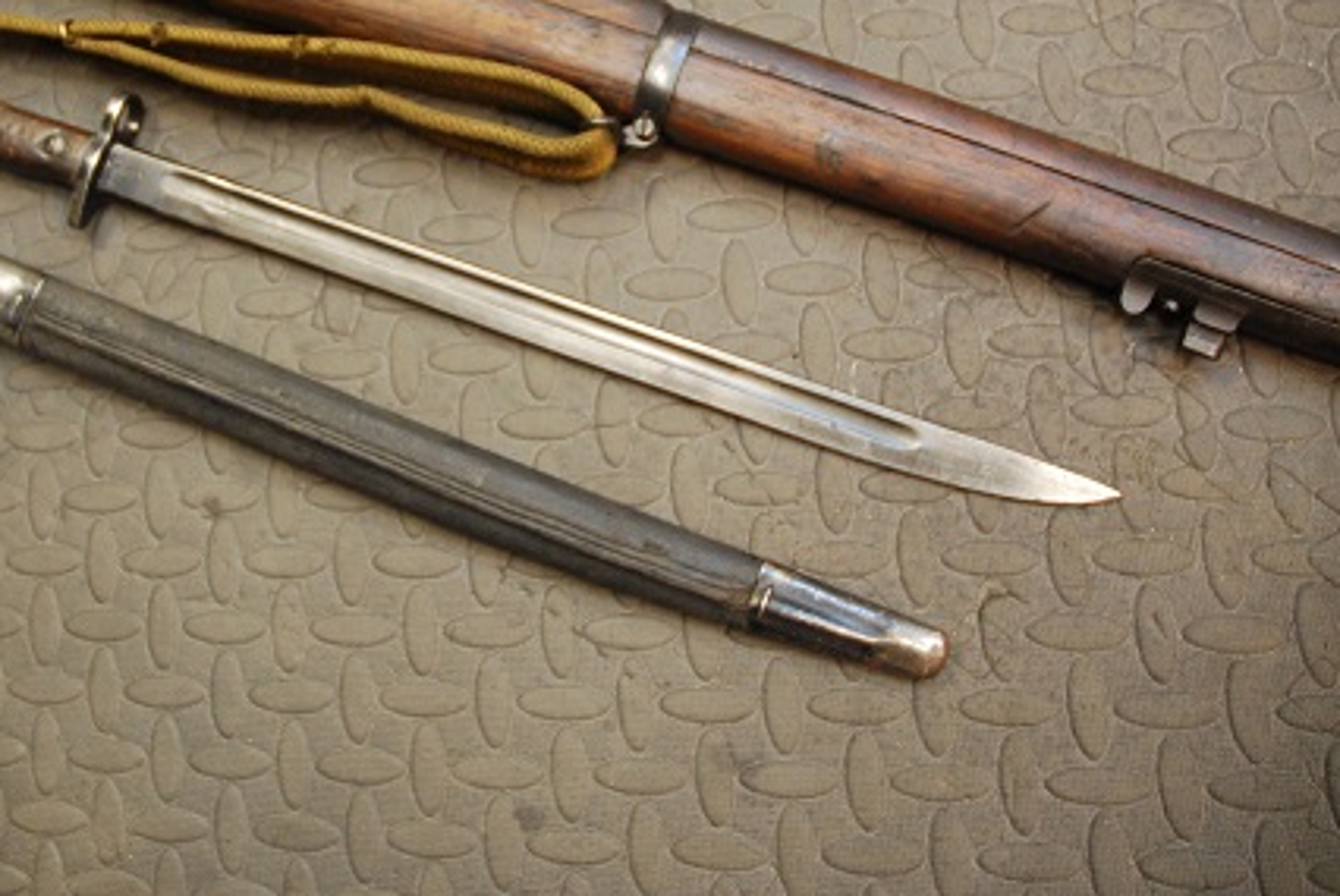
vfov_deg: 34.9
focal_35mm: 38
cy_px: 313
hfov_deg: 49.6
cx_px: 428
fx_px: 1416
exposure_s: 1/30
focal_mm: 18
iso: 800
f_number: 3.5
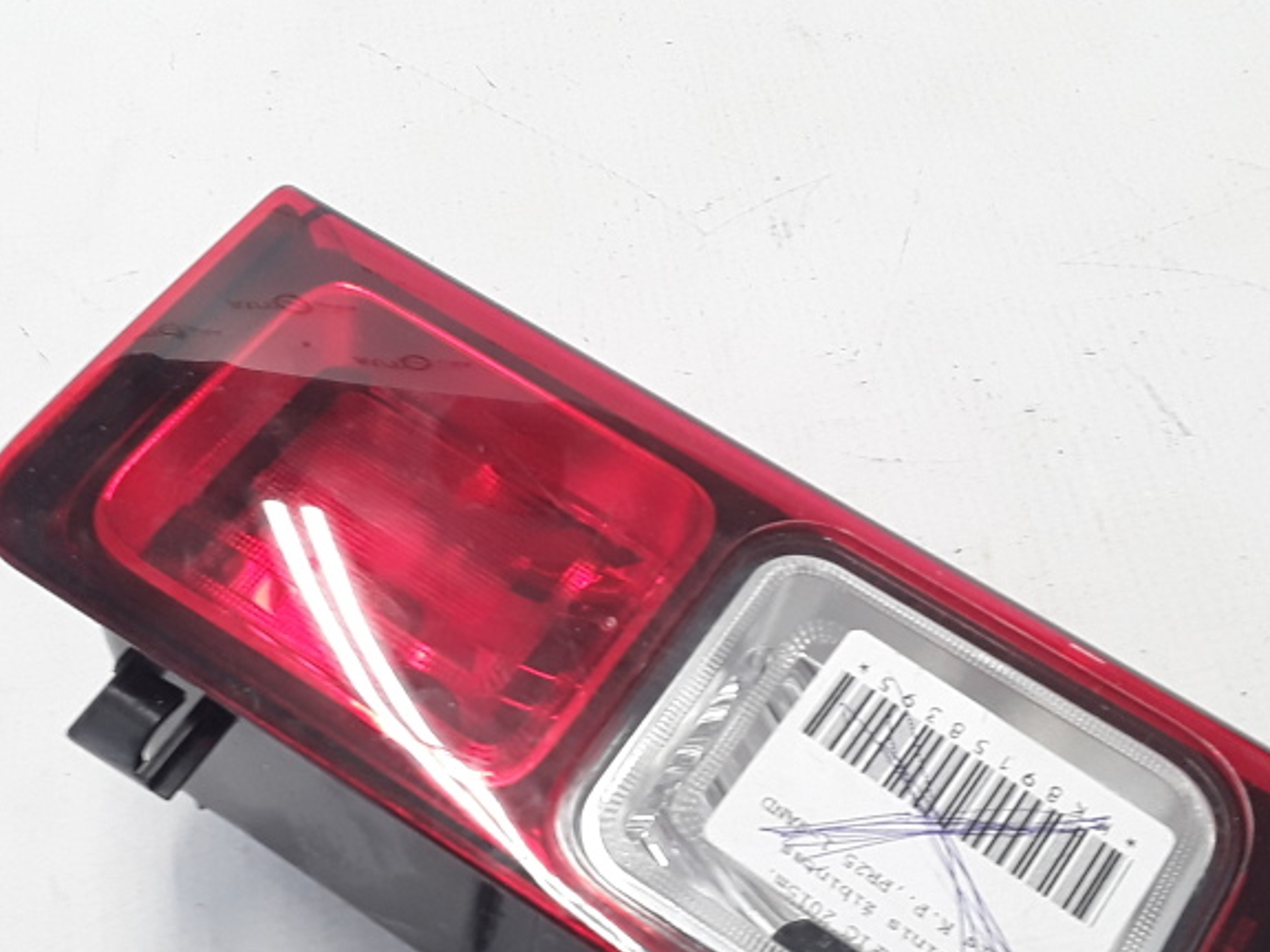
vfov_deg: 29.9
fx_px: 1761
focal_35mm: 48
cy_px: 677
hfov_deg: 39.7
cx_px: 617
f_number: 1.9
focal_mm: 2.91
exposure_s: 1/33
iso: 64
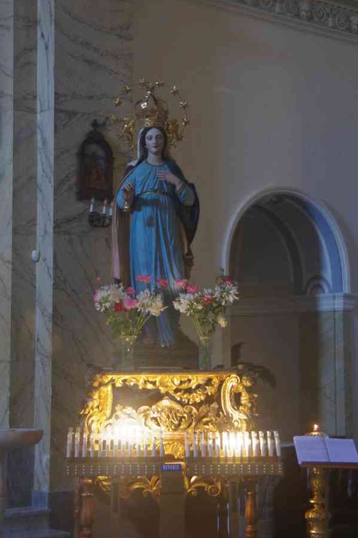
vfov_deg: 28.5
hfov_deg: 19.2
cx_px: 166
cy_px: 254
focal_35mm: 71
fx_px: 1060
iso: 3200
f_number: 4.5
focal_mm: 42.5
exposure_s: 1/8
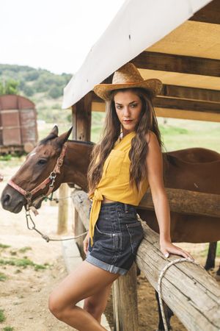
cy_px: 166
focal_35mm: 50
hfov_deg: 27.0
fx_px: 458
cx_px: 110
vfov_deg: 39.6
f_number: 4
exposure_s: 1/200
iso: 100
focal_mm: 50
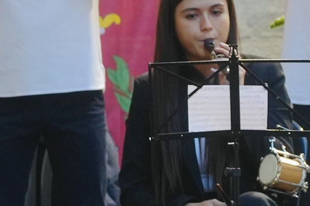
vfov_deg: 1.9
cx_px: 911
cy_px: 203
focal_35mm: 710
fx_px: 6113
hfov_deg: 2.9
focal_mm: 107
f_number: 2.8
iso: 800
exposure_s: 1/80
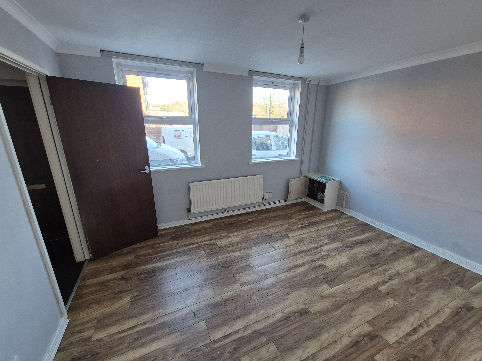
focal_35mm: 13
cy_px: 180
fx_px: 181
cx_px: 241
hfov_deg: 106.2
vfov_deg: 89.9
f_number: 2.2
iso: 125
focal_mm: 2.2
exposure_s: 1/50
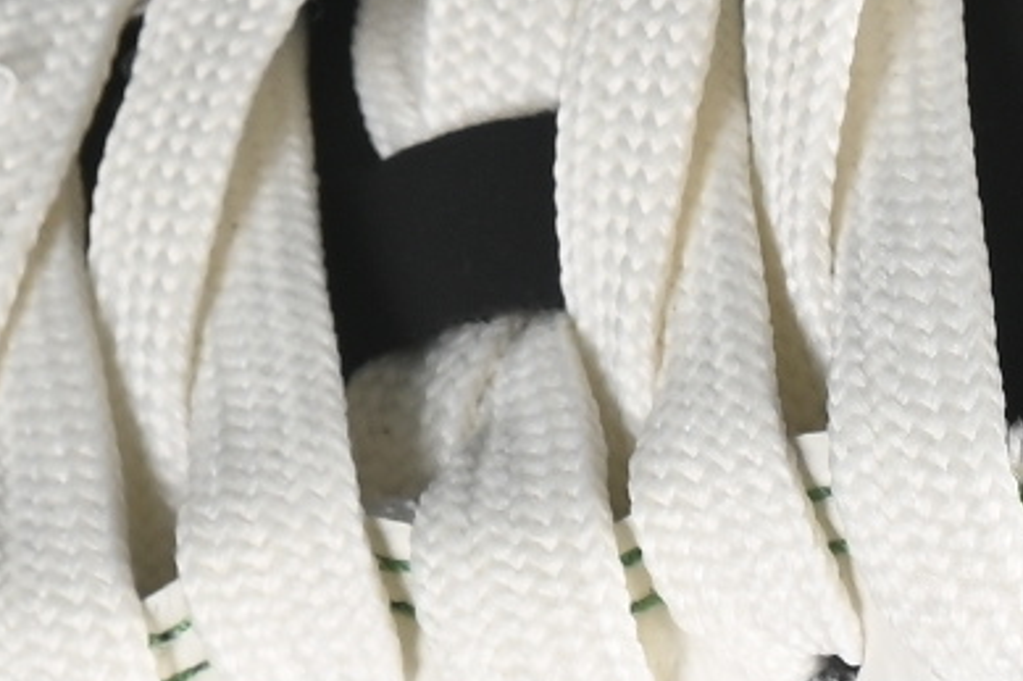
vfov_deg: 2.6
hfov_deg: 3.8
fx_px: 15253
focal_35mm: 537
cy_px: -168
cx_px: 747
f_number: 7.1
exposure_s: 1/80
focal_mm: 50
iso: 160
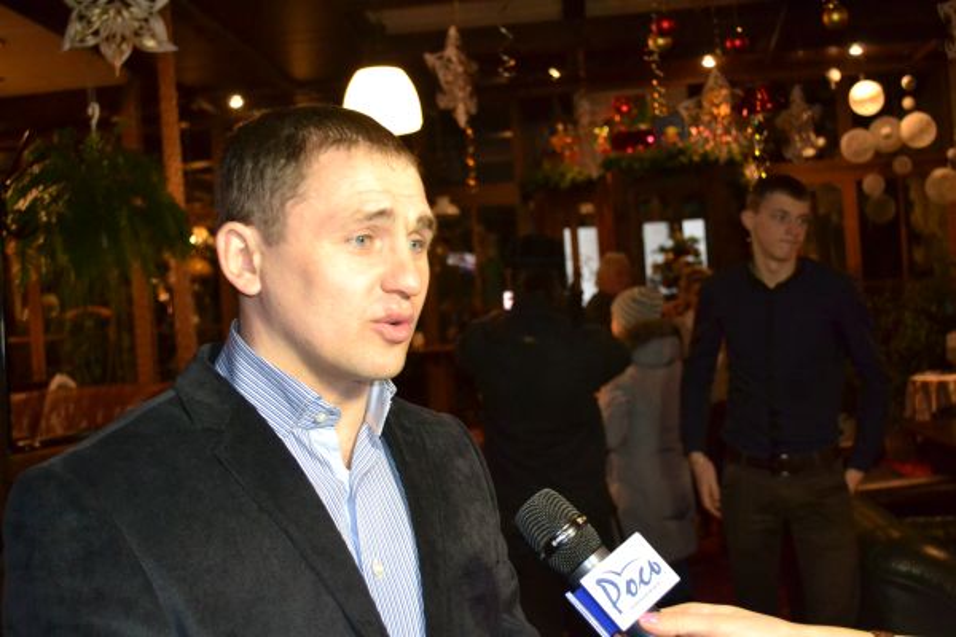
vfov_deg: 31.9
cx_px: 478
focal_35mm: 42
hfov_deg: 46.4
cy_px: 318
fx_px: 1115
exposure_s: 1/60
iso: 2500
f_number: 4.5
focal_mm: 28
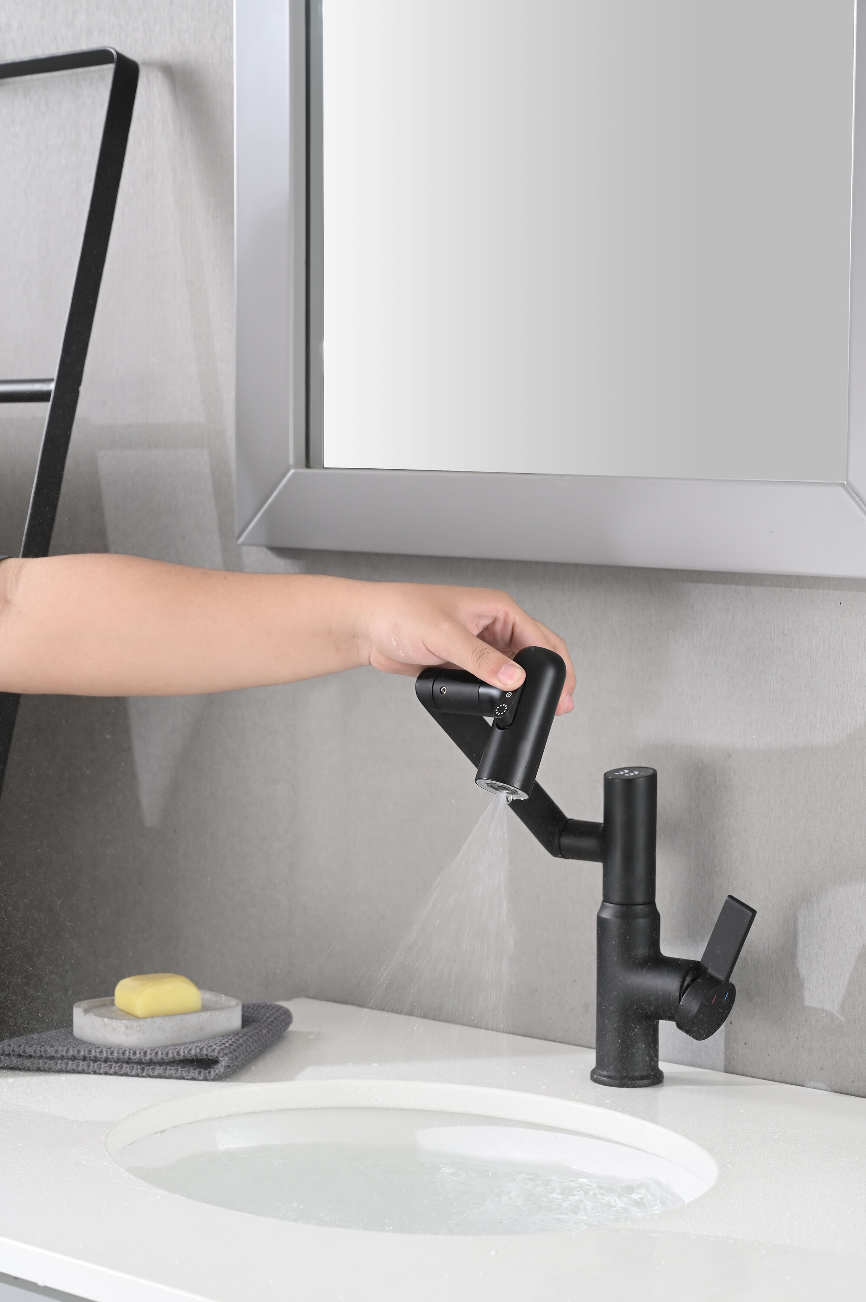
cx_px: 433
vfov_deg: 31.4
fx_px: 2312
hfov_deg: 21.2
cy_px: 651
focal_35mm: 64
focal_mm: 64
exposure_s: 1
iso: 200
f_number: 8
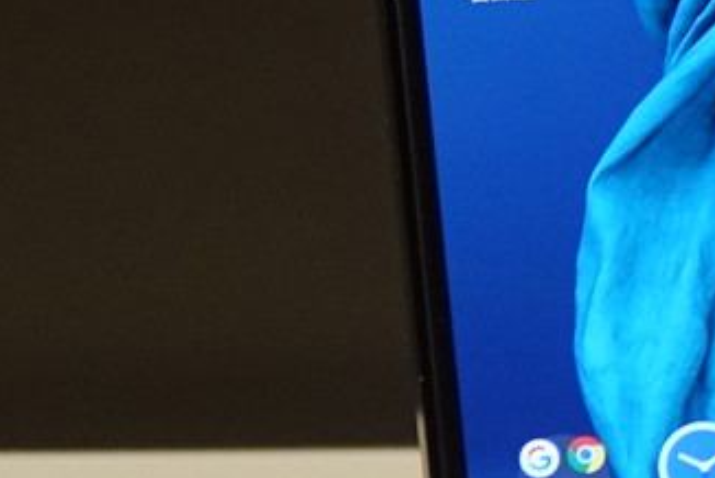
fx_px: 8130
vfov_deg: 3.3
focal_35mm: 409
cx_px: 1694
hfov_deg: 4.9
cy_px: -475
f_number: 3.5
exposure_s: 1/80
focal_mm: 22.19
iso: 320
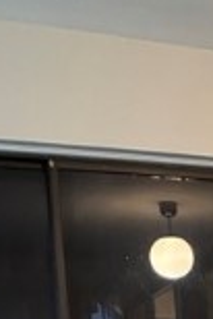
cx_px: 337
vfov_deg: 13.5
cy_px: 584
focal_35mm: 135
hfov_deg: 9.8
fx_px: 1195
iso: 500
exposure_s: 1/40
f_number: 1.6
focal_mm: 5.96
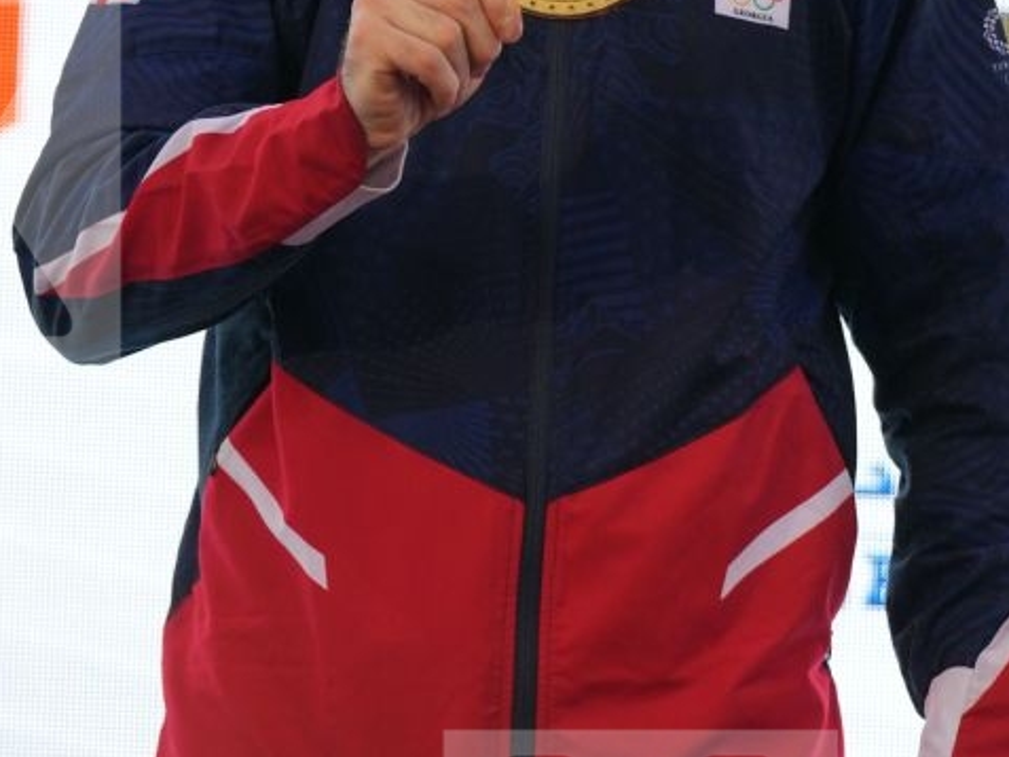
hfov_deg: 2.9
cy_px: 171
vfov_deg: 2.2
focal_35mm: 675
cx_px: 641
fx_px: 19680
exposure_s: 1/250
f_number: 2.8
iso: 400
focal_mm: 186
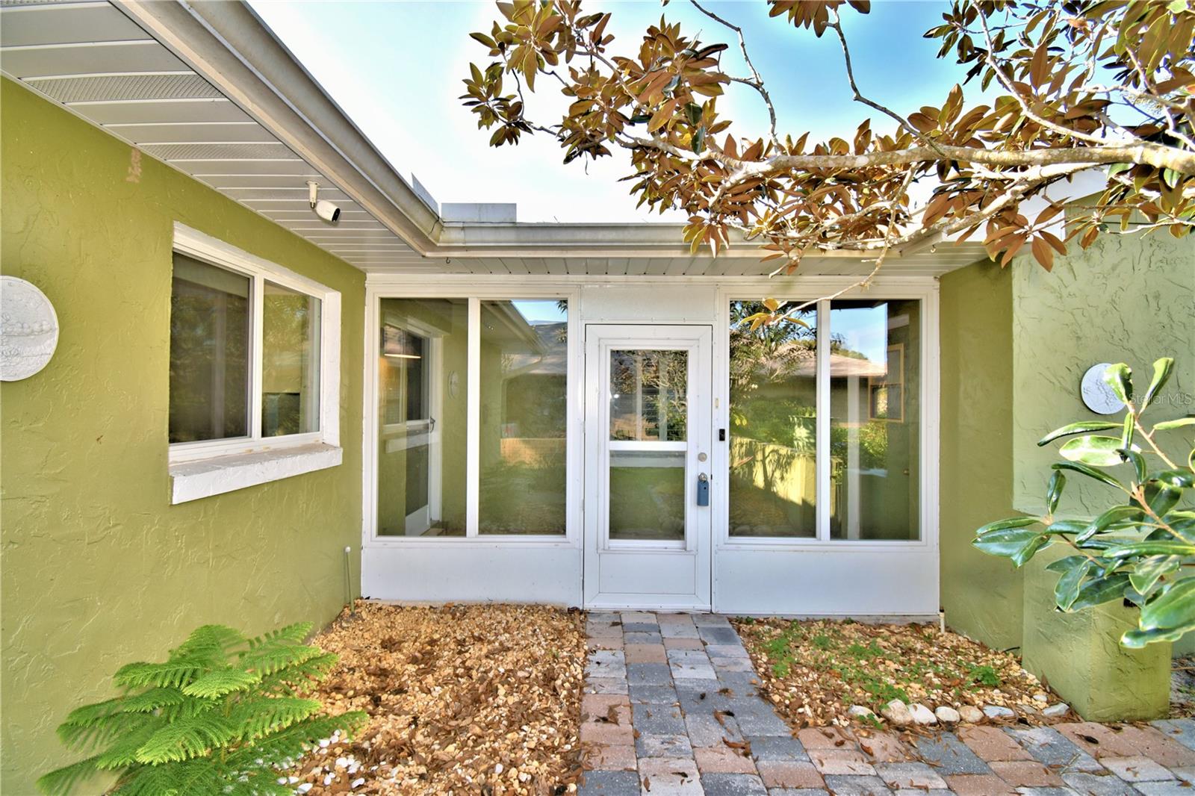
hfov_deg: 100.4
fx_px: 498
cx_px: 598
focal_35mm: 15
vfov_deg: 77.3
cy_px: 398
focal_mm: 10
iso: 100
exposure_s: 1/160
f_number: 4.5
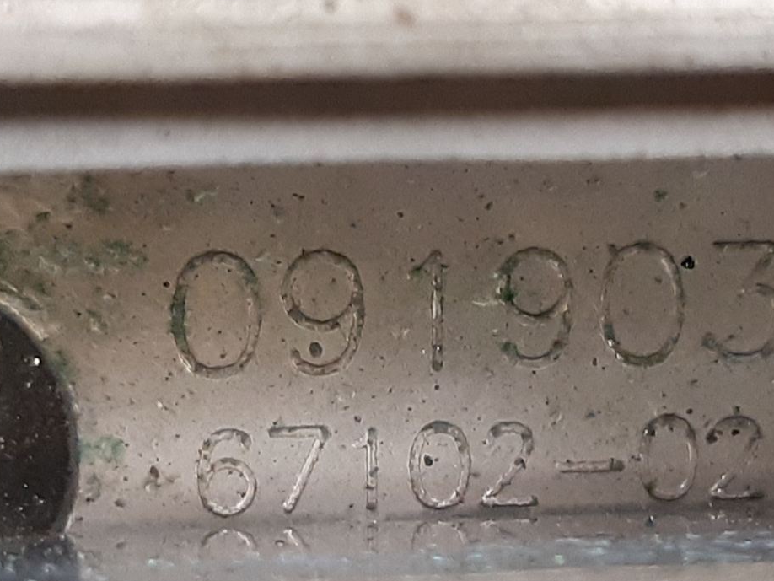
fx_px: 1297
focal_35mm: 58
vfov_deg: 25.1
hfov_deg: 33.1
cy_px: 202
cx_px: 487
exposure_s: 1/33
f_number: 1.7
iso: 250
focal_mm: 3.93
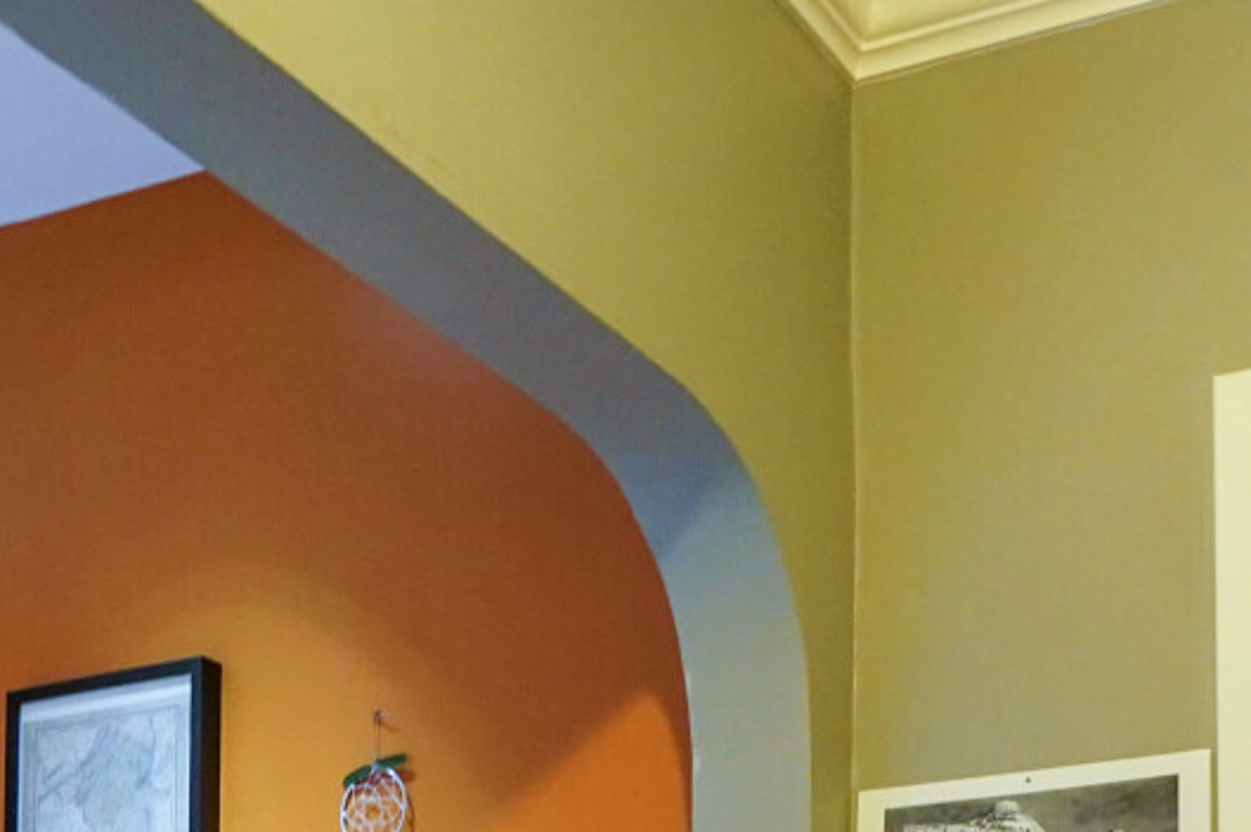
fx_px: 2153
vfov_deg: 17.9
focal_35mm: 62
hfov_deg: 31.7
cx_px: 955
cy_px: 1460
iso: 3200
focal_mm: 16
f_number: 6.3
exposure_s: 1/30
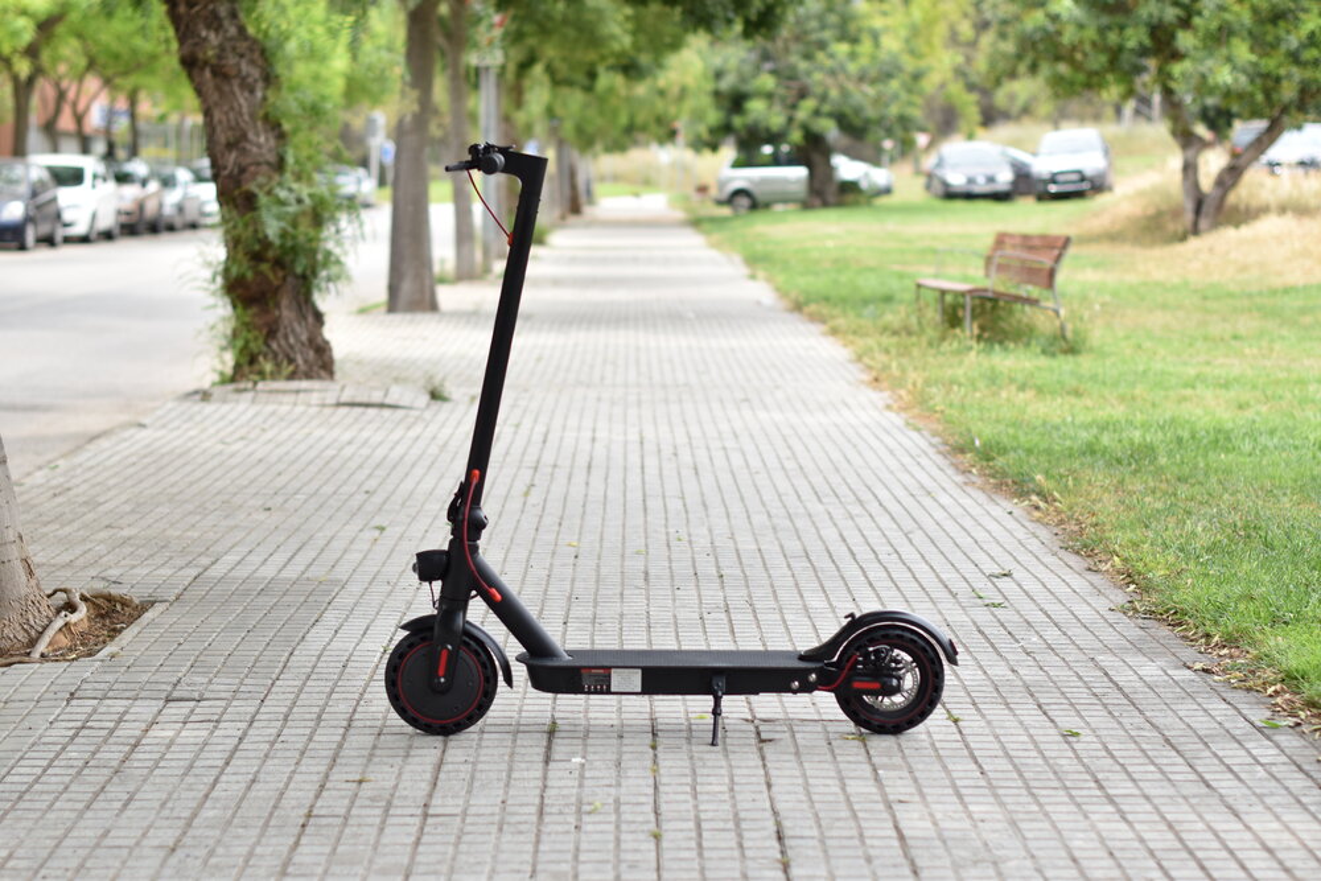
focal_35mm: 75
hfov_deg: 27.0
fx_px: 2752
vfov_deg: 18.2
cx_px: 660
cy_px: 440
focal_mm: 50
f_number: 2.2
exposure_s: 1/2000
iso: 250
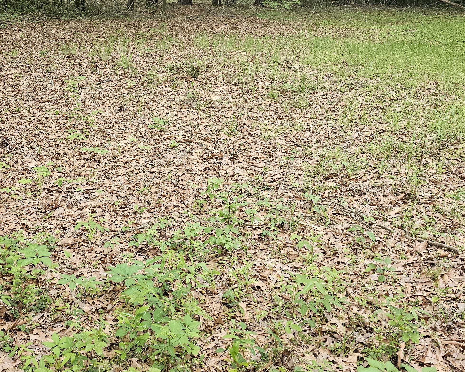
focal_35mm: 46
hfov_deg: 39.9
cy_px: 143
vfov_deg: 32.6
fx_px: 633
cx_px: 163
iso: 160
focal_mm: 6.3
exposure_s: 1/180
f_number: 1.7
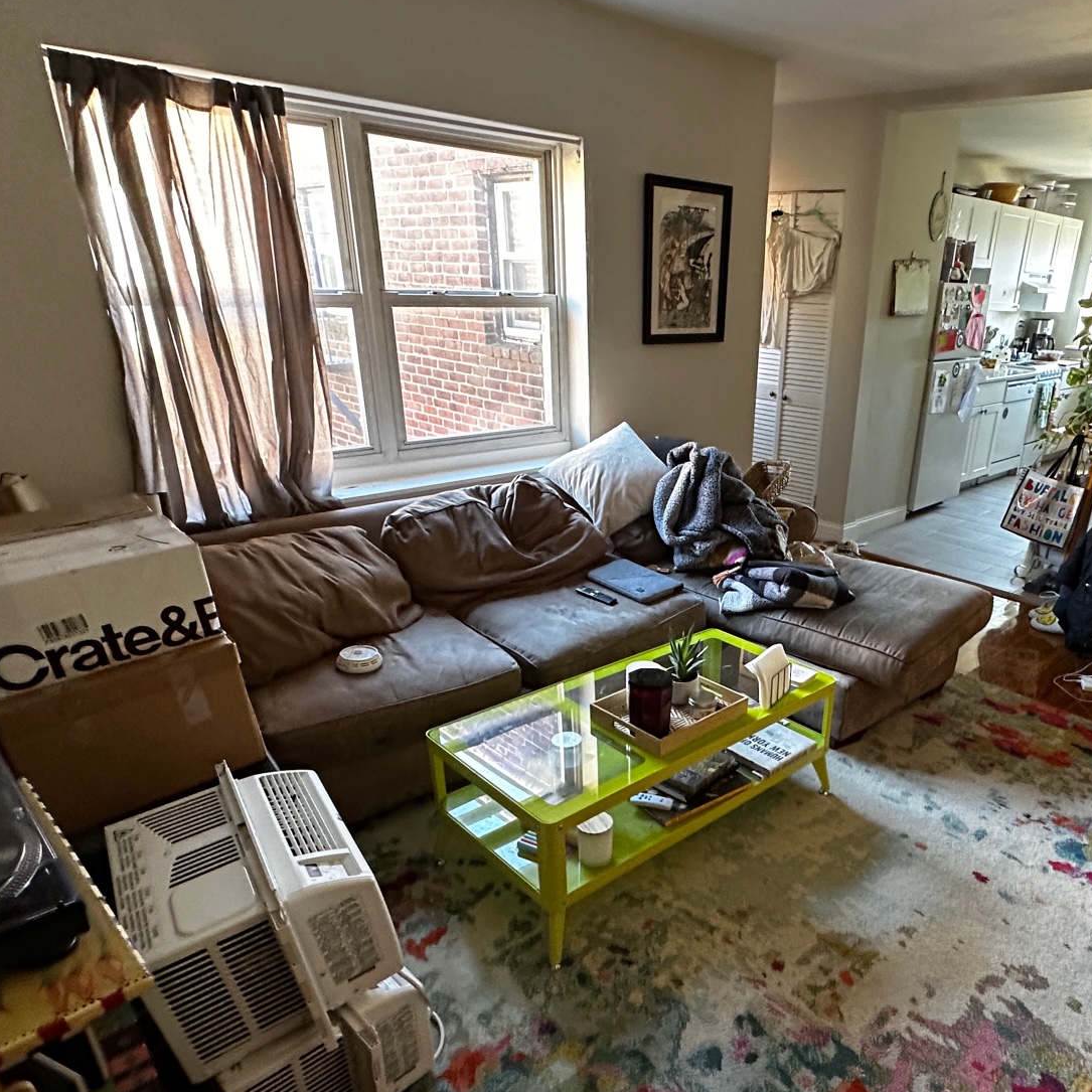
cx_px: 719
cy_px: 669
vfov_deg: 66.4
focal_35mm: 23
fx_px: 821
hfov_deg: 65.7
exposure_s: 1/60
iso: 640
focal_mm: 2.22
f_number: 2.2
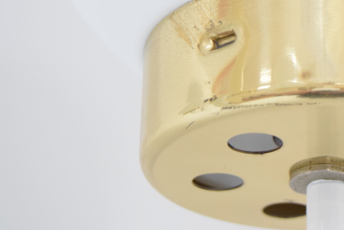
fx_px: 1319
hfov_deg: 14.7
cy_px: 68
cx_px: 325
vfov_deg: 9.9
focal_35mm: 138
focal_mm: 48
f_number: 5.3
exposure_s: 1/50
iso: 1600
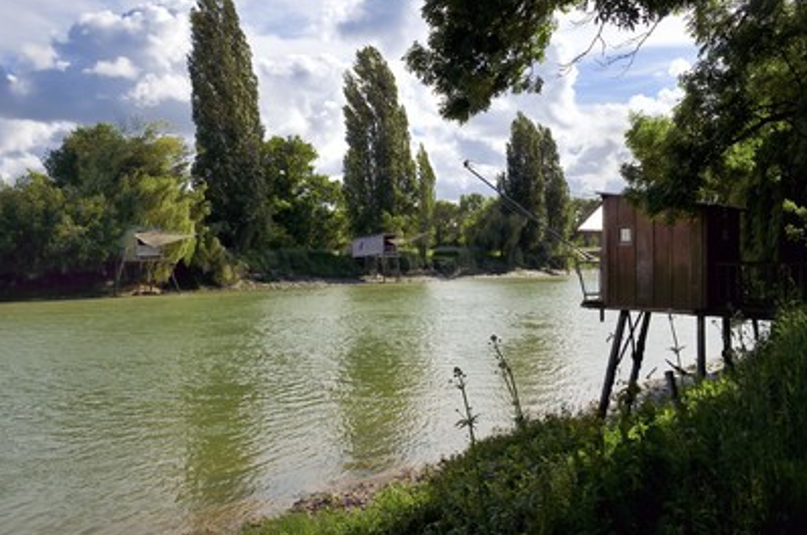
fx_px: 806
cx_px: 411
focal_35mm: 36
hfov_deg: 53.2
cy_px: 255
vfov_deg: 36.7
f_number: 11
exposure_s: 1/320
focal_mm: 34
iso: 200
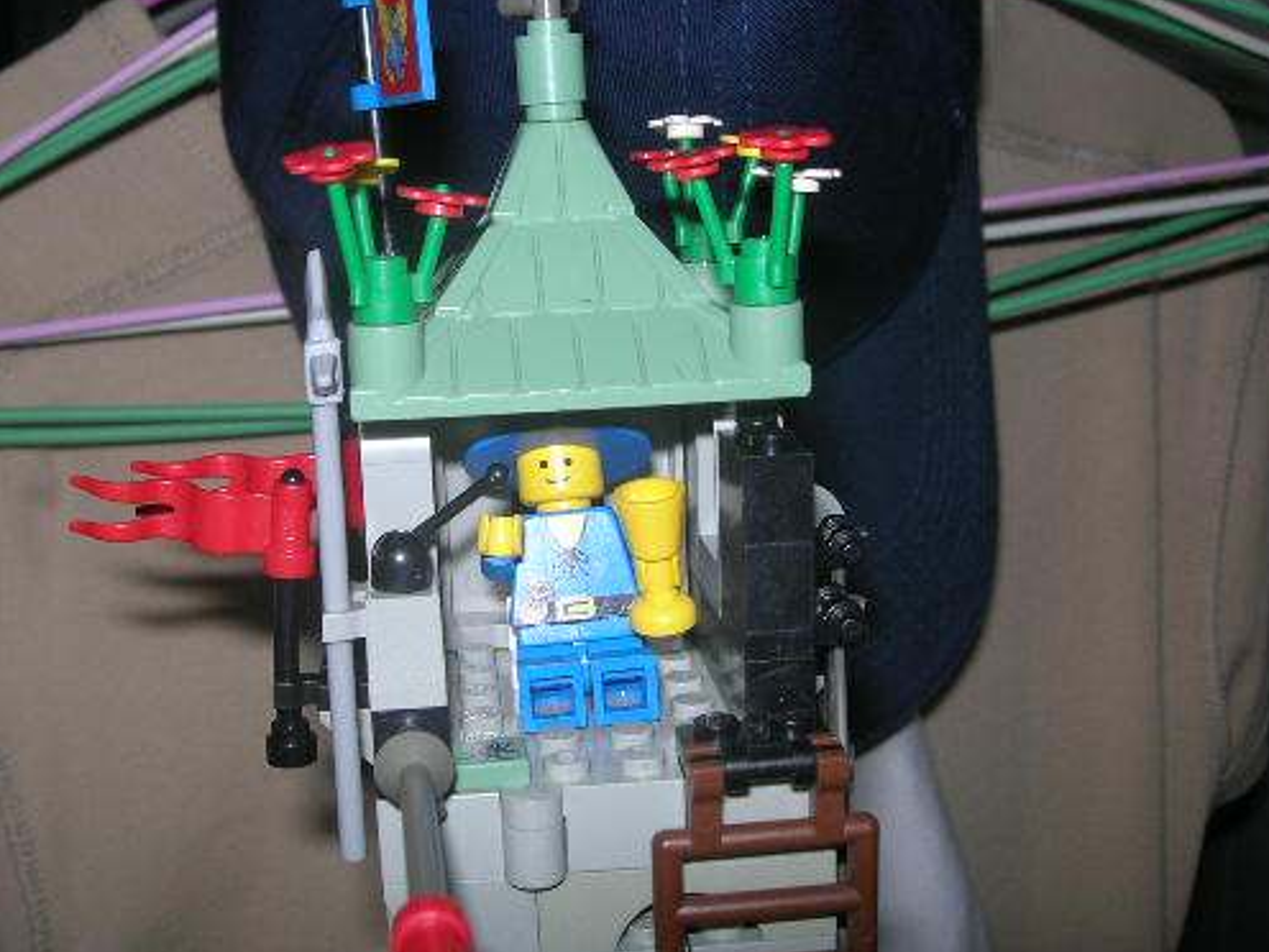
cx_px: 571
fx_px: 1796
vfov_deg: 29.6
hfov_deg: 38.9
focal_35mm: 49
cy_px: 379
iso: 64
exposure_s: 1/60.1
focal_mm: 7.8
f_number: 4.8
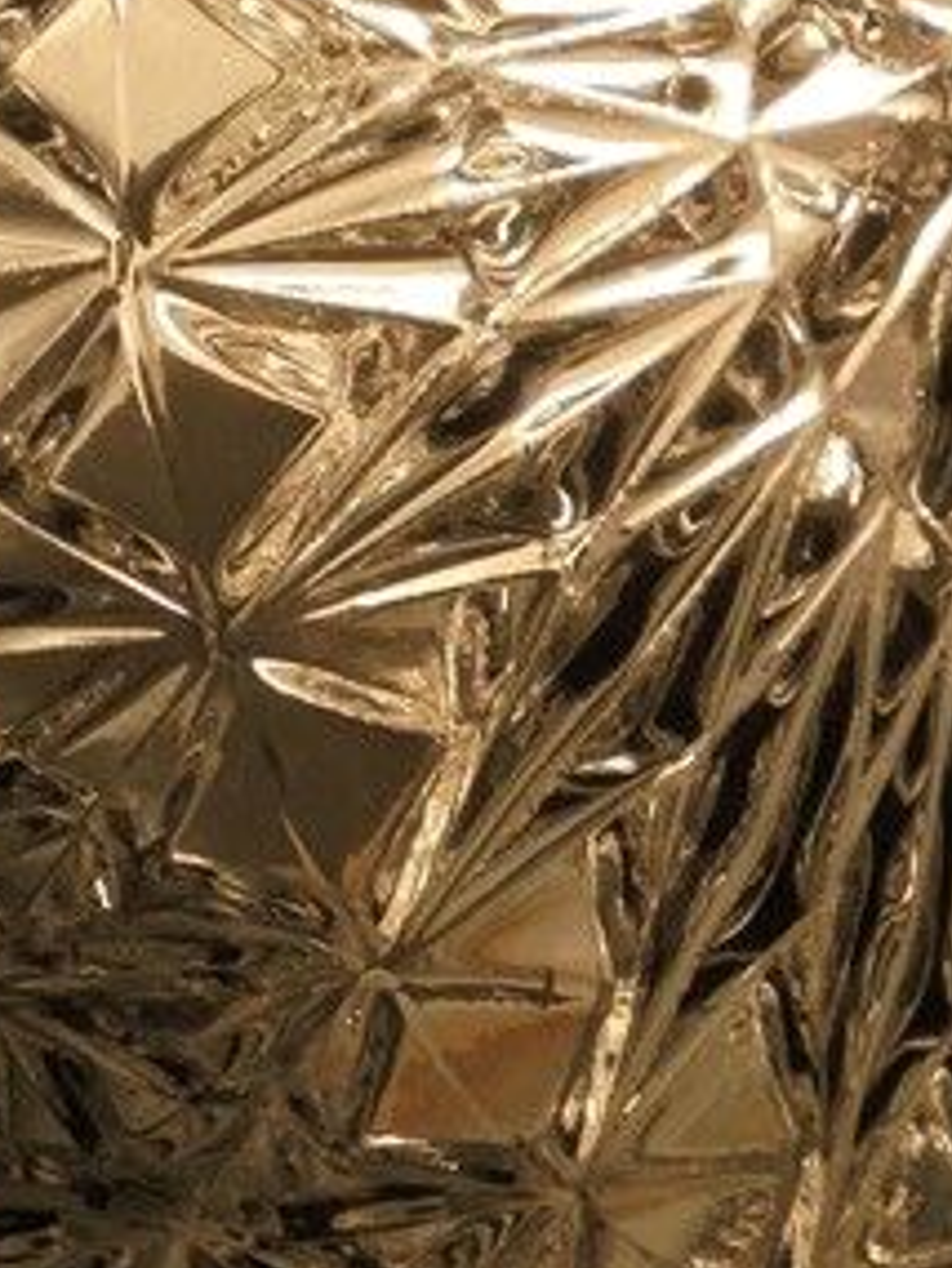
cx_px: 367
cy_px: 80
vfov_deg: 11.1
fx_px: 6486
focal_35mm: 177
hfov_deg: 8.4
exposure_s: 1/250
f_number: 5.2
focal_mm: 10.1
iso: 100
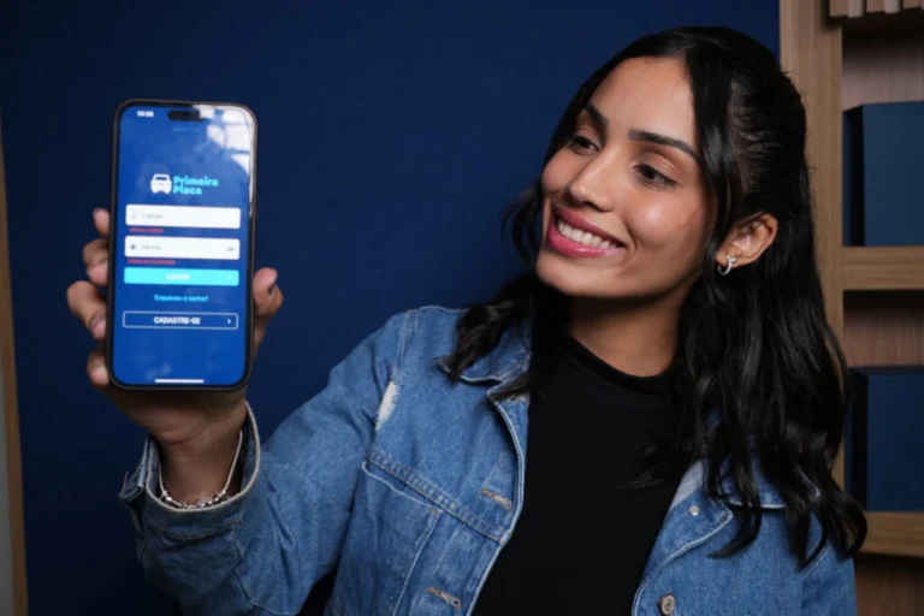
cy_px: 308
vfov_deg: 34.8
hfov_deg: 50.4
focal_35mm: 38
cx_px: 462
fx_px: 982
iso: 320
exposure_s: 1/100
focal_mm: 25.5
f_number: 3.5
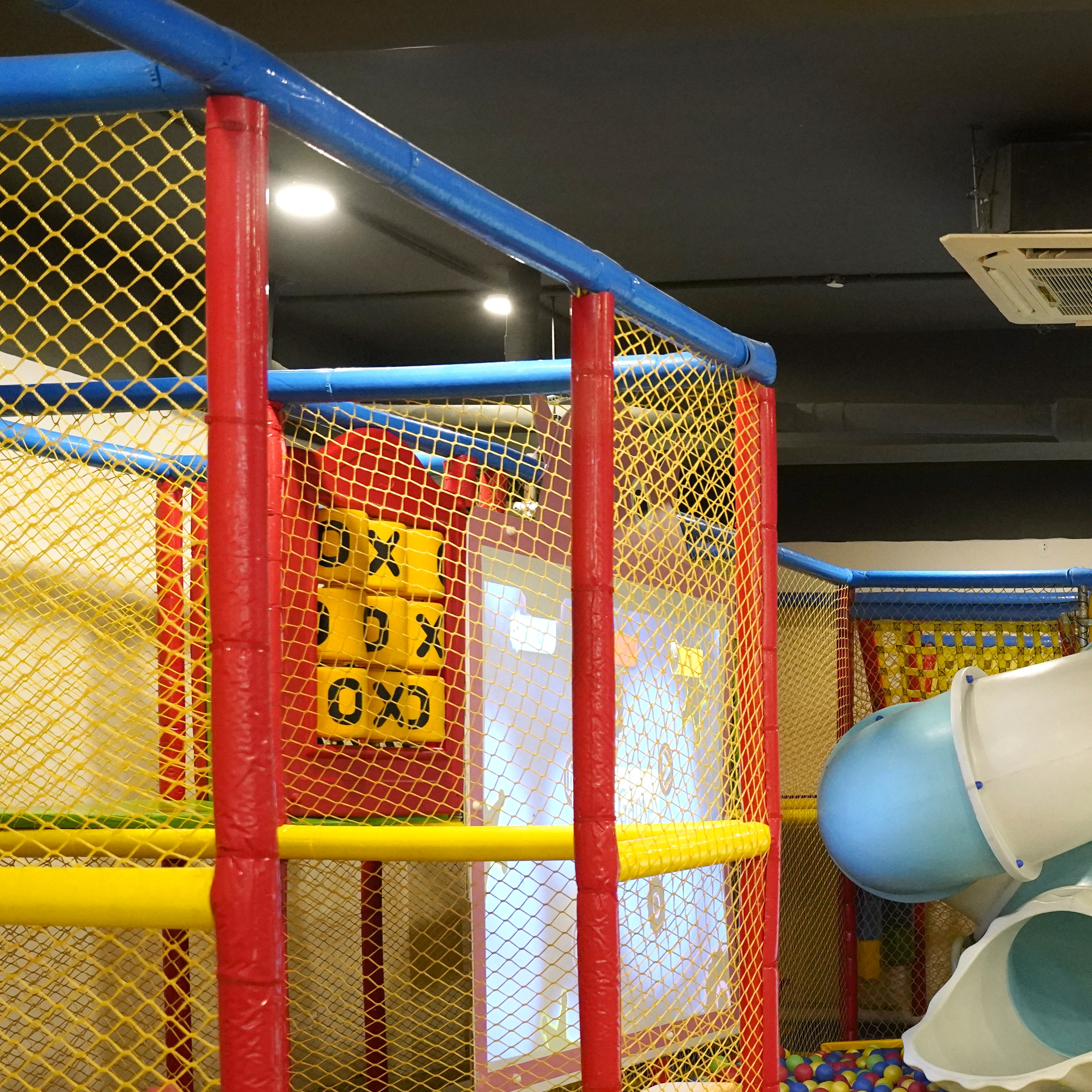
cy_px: 917
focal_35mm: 54
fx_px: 1927
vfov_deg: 30.6
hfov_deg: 28.0
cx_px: 1284
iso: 3200
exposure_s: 1/160
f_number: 4
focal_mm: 24
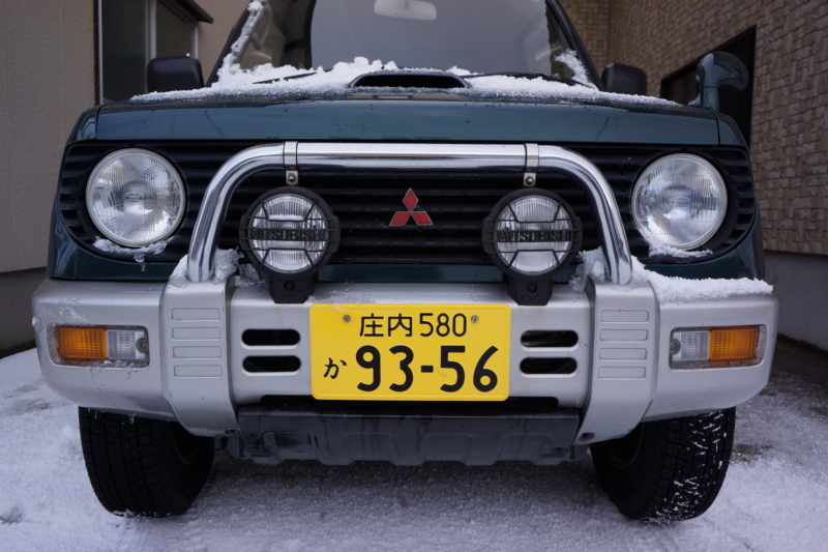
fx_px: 690
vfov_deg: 43.6
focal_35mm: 30
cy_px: 276
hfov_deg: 61.9
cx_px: 414
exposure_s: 1/160
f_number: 6.3
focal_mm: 20
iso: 100
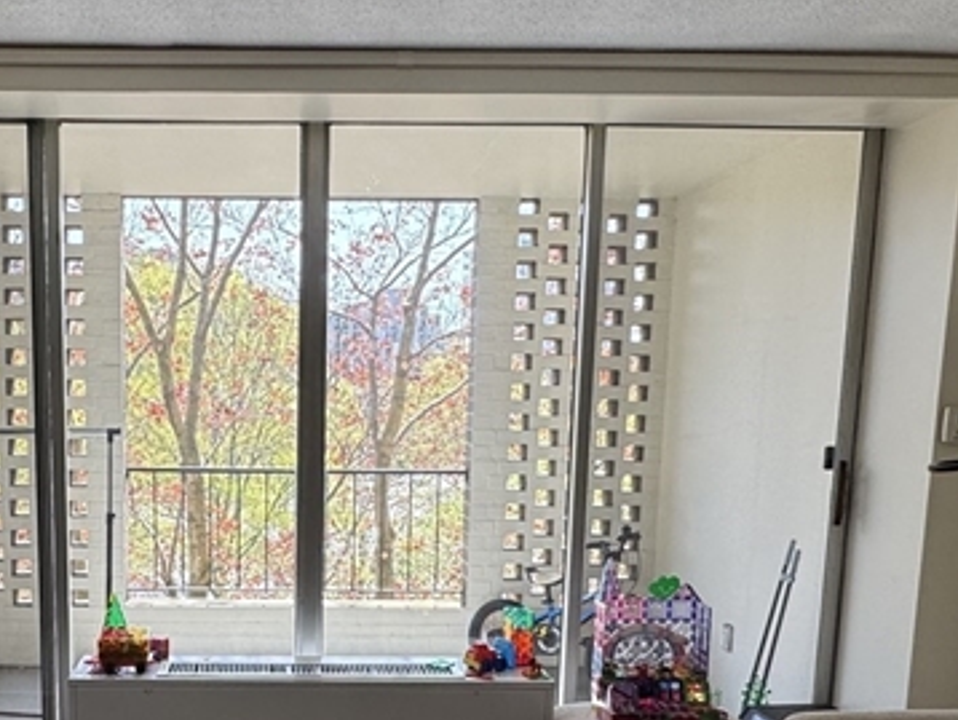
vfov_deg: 35.0
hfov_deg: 45.5
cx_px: 270
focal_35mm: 40
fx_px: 1108
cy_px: 567
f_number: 2.2
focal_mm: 2.22
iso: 40
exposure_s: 1/211
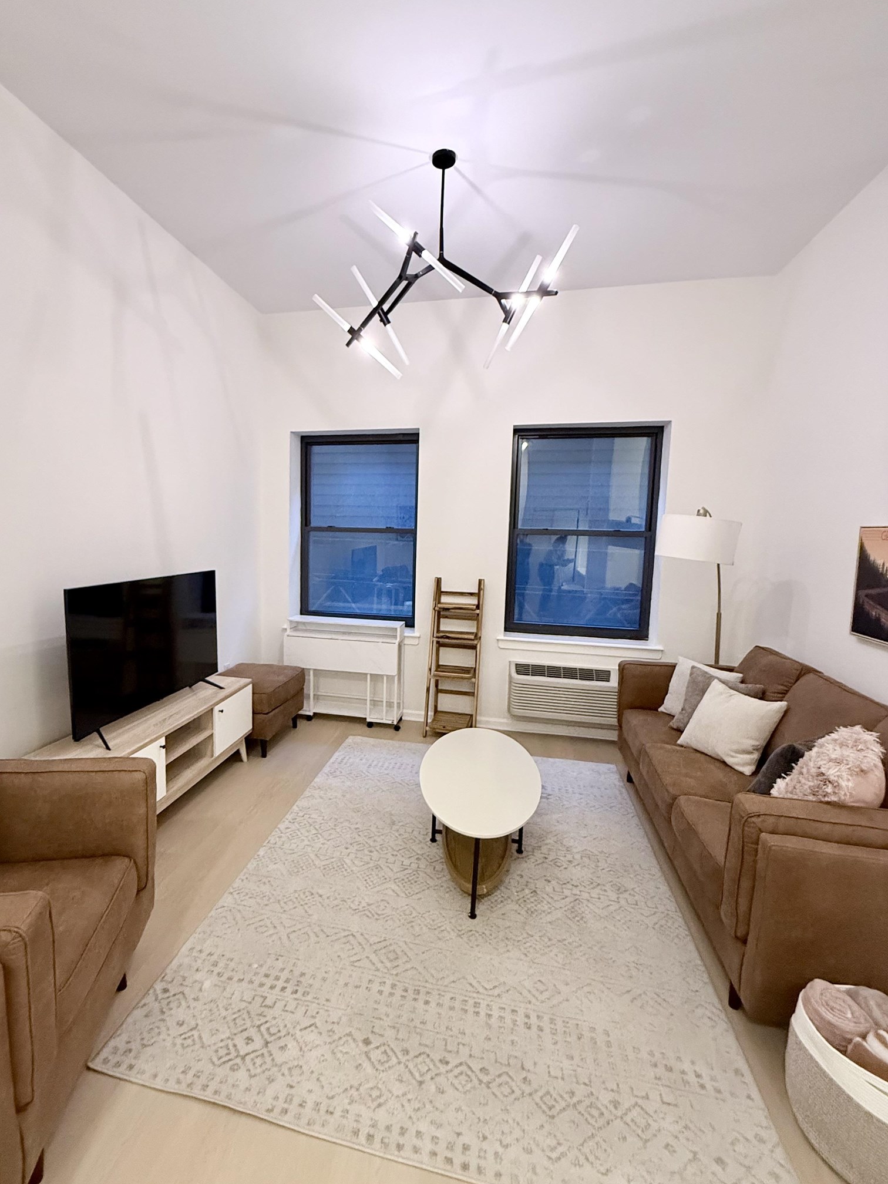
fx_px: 547
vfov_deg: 94.5
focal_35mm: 16
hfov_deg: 77.7
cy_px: 590
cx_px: 385
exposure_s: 1/60
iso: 640
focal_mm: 2.22
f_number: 2.2
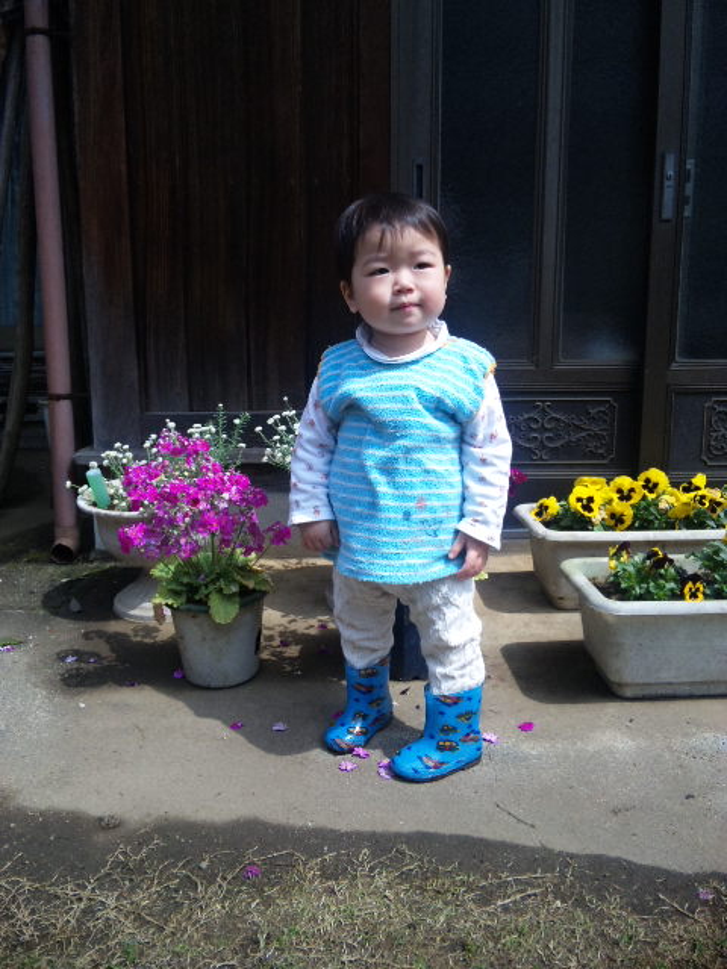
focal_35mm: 29
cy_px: 484
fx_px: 812
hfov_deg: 48.2
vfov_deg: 61.7
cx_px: 364
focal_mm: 4.82
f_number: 2.8
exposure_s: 1/791
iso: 100
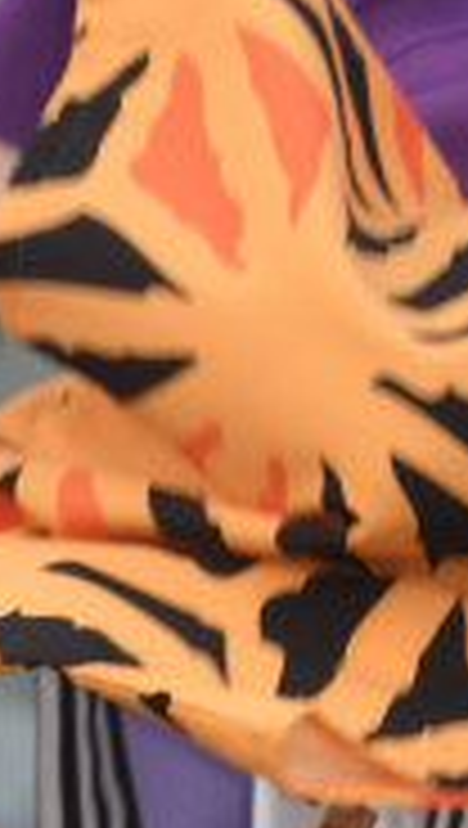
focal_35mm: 1264
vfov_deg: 1.7
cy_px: 1098
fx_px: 27784
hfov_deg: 1.0
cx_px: 686
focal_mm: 185
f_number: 2.8
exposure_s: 1/320
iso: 320
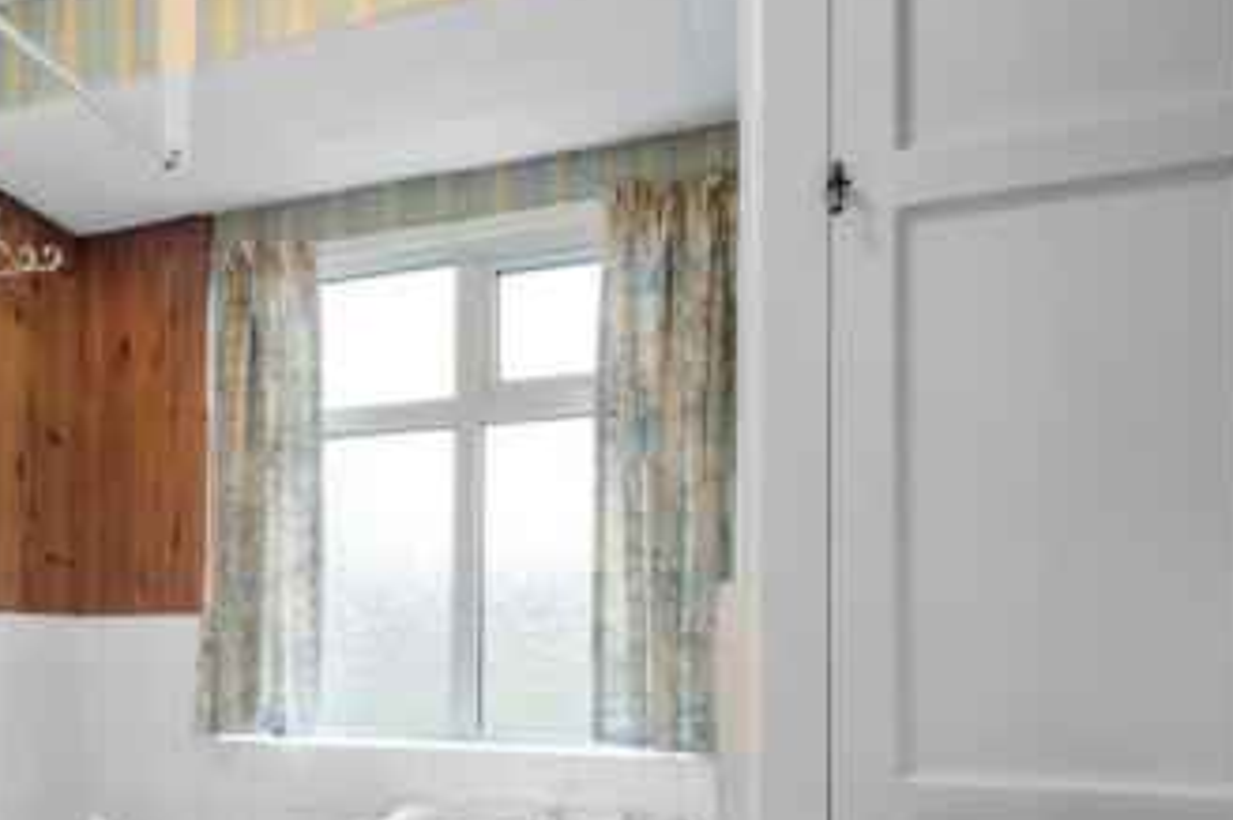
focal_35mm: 28
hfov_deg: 63.8
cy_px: 670
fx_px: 958
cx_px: 406
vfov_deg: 43.9
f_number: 16
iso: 200
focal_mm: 14
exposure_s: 2.5
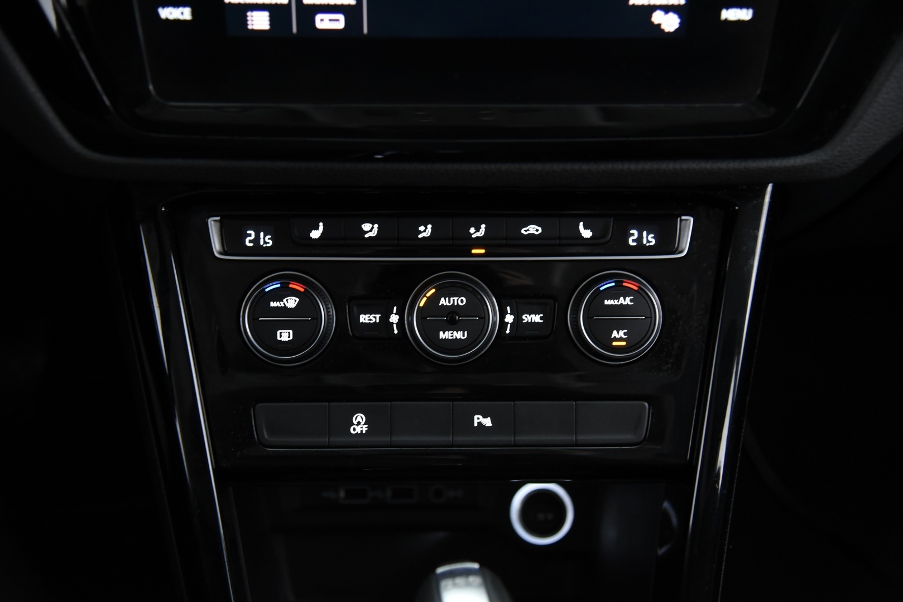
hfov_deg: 41.1
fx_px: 1204
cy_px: 301
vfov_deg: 28.1
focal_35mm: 48
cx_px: 452
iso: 4000
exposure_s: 1/20
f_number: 4
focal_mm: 48
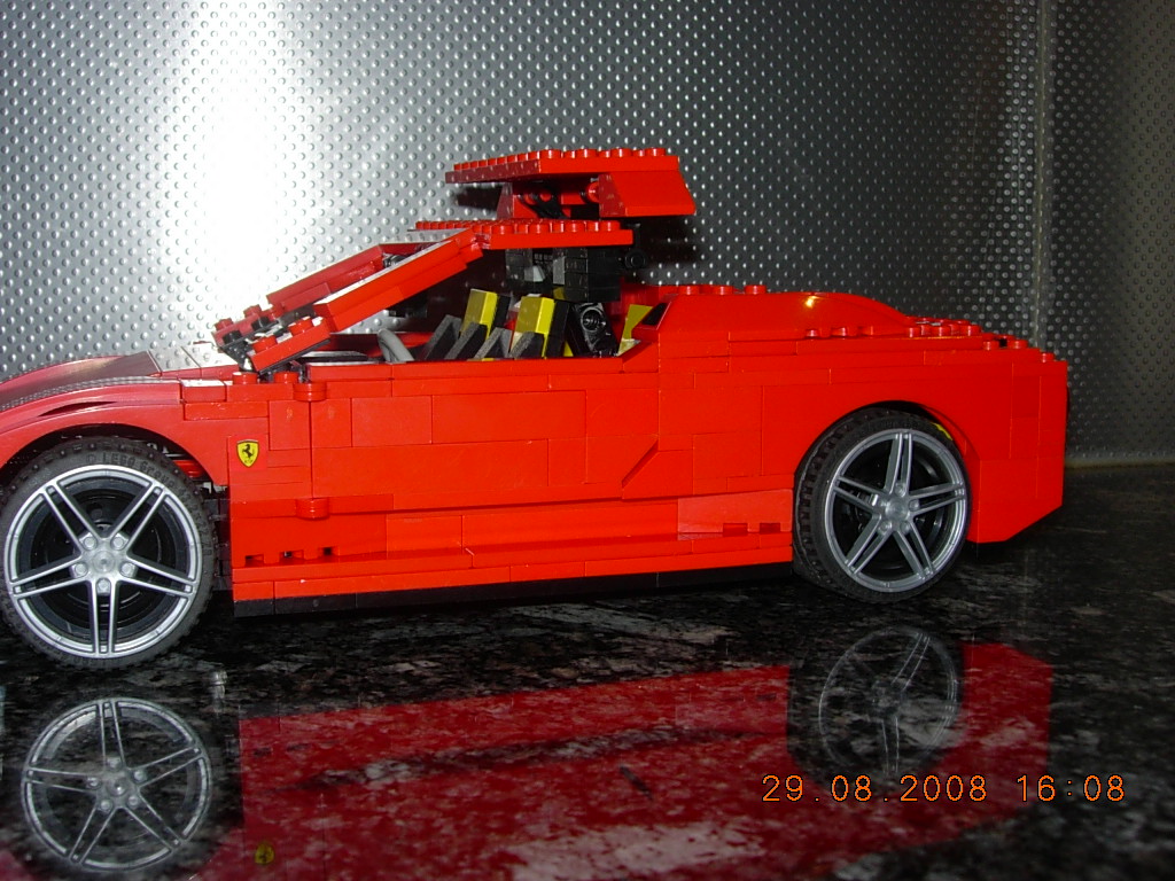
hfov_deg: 45.8
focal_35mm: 41
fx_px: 1392
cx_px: 588
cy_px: 440
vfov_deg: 35.1
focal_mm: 8.5
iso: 79
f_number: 4.9
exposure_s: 1/64
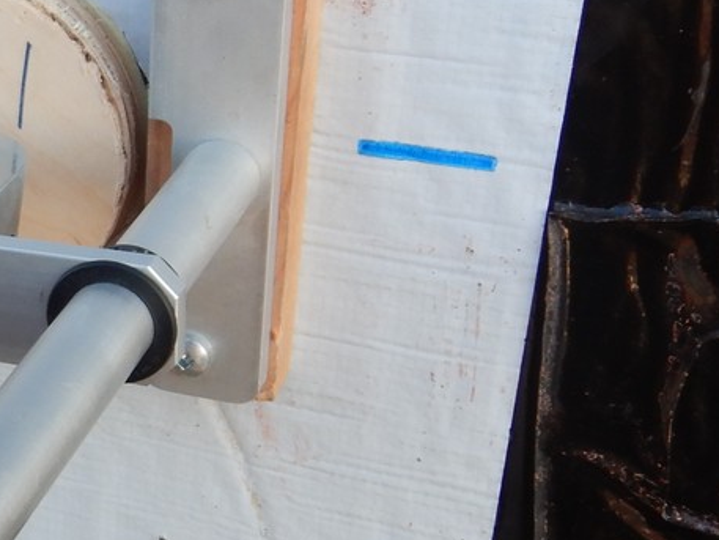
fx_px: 1745
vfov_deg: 17.5
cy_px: 359
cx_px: -216
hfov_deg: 21.1
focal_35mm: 84
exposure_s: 1/160
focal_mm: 4.3
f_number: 2.8
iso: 125
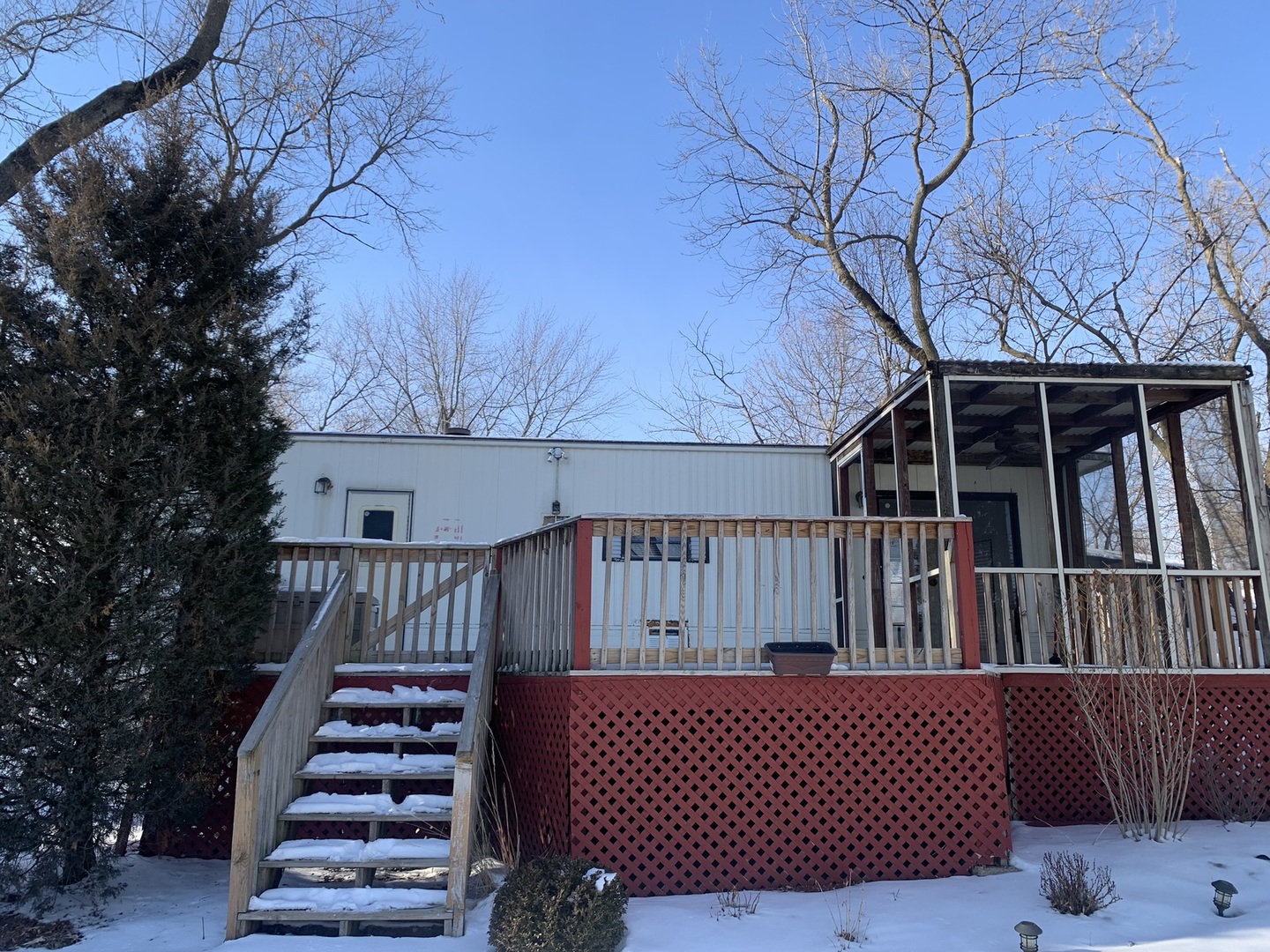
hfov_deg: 67.3
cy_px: 476
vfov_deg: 53.1
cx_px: 635
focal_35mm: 26
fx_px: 954
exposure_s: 1/1163
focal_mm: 4.25
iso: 25
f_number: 1.8
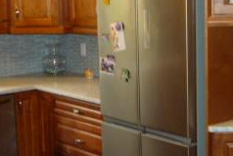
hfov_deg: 24.8
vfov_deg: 16.9
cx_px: 166
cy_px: 69
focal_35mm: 81
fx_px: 525
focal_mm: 5.2
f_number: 3.3
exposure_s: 1/30
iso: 320
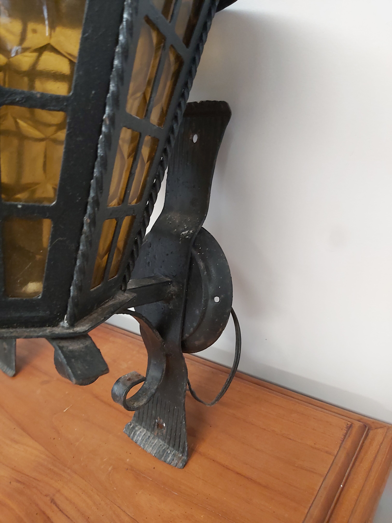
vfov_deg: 67.3
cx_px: 196
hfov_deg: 53.1
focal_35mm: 26
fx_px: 393
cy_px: 262
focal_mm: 3.92
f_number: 1.7
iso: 500
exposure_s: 1/25
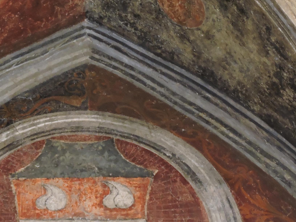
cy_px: 134
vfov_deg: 13.5
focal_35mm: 110
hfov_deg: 17.8
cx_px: 74
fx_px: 941
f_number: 3.8
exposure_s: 1/30
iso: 220
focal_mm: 7.2
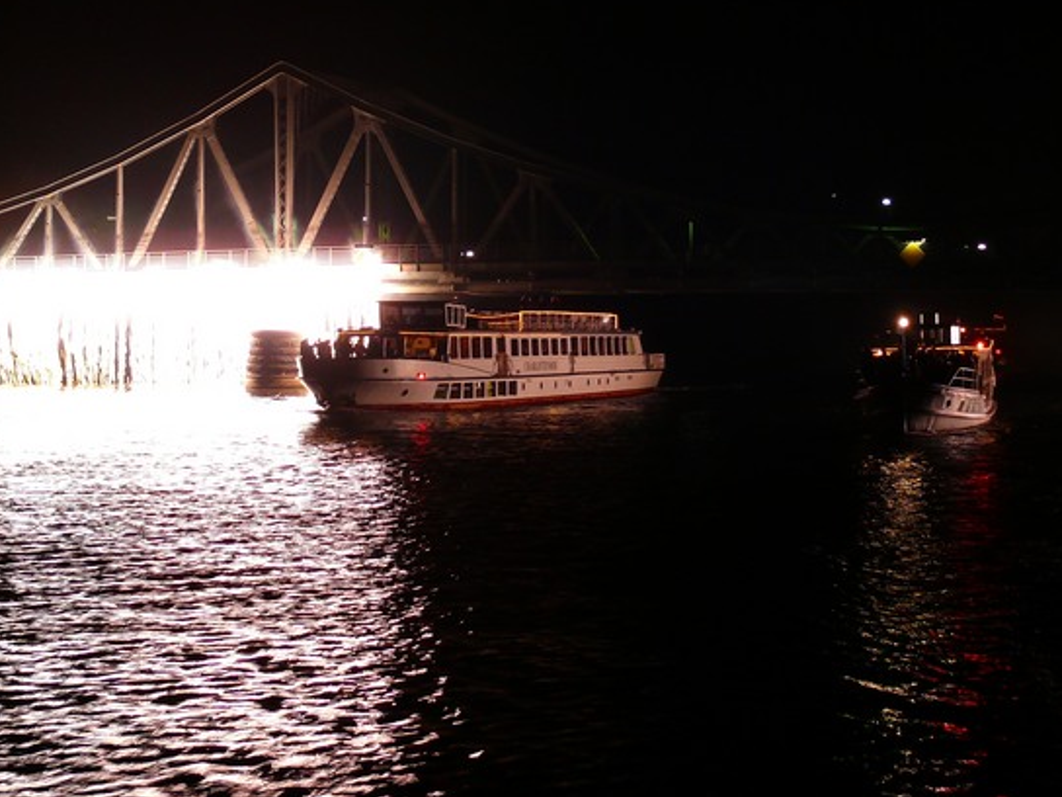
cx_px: 595
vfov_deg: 16.2
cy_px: 273
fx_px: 2792
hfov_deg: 21.5
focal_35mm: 91
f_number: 3.2
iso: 200
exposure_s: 1/10
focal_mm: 14
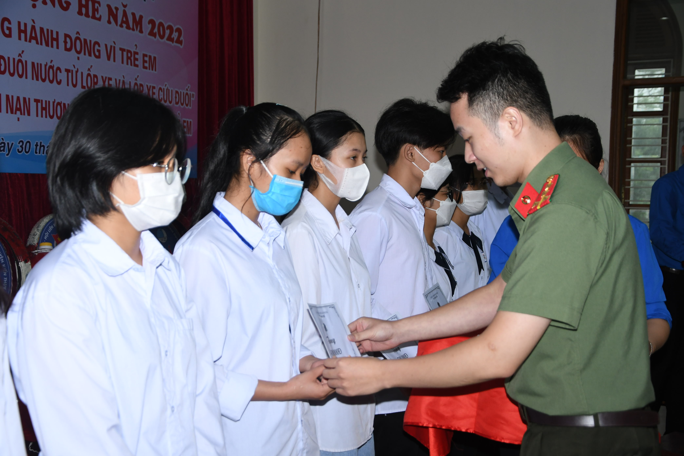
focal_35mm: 51
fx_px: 969
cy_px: 228
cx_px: 342
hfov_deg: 38.9
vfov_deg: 26.5
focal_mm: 34
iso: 640
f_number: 4.2
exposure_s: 1/200
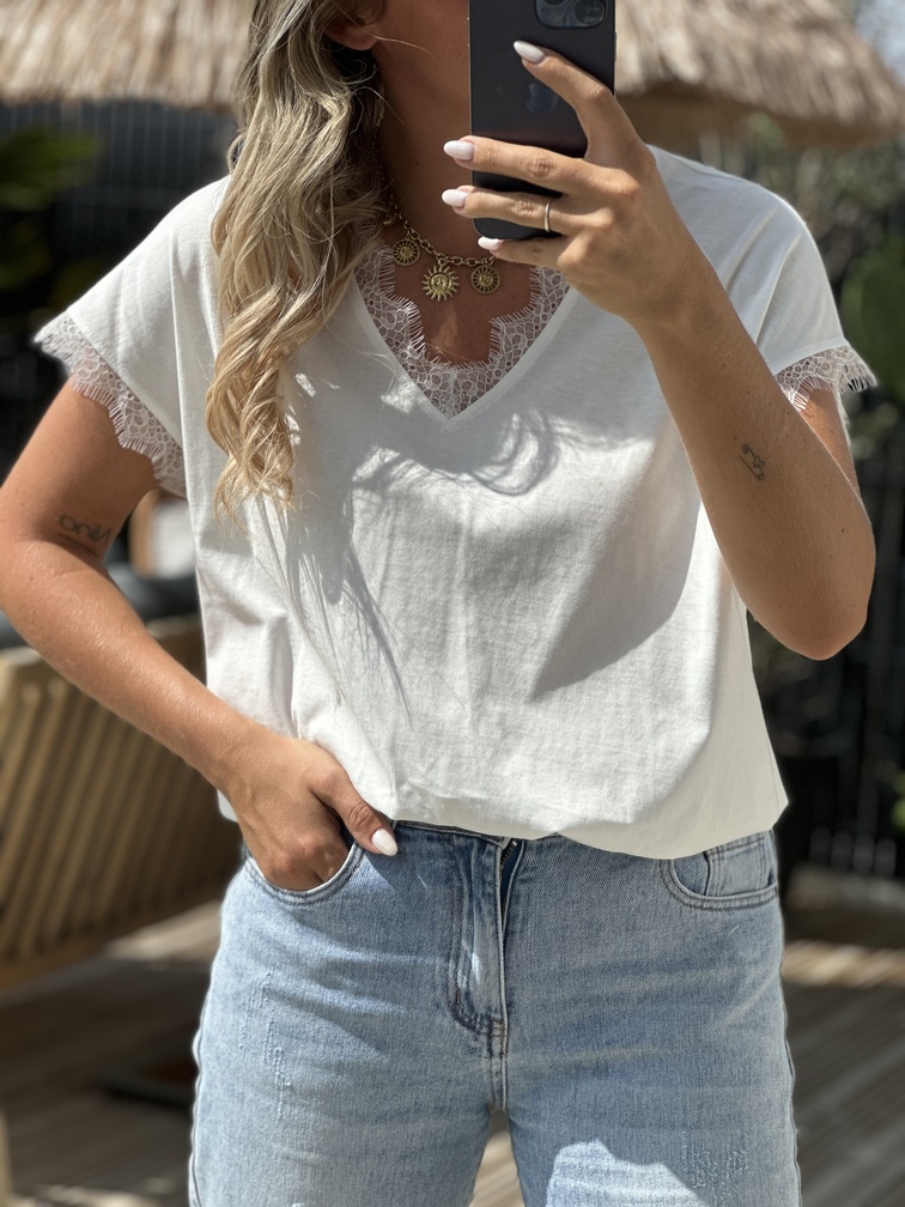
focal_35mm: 77
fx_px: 2684
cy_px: 604
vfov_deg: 25.3
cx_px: 452
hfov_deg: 19.1
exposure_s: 1/1393
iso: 32
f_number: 2.8
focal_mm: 9
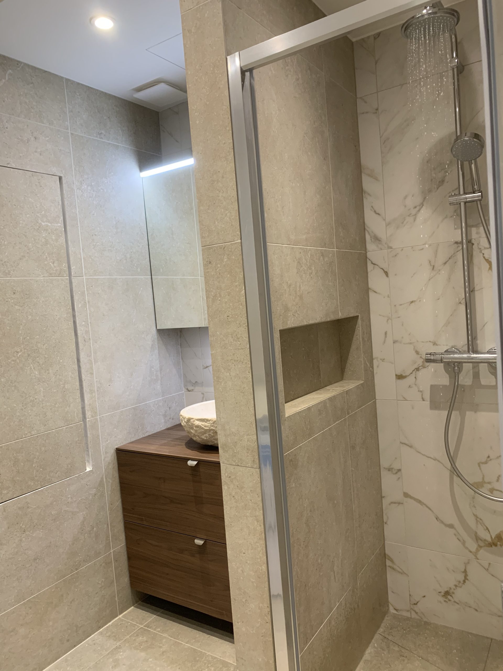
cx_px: 252
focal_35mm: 26
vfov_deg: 67.3
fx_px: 504
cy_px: 336
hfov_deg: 53.1
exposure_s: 1/60
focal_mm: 4.25
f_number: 1.8
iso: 125
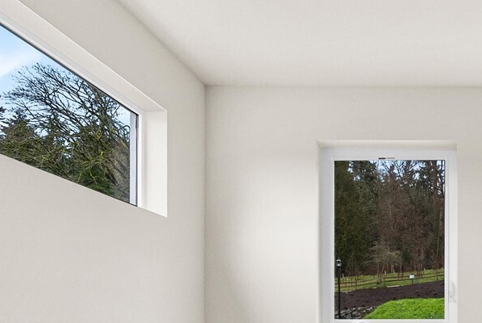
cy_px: 356
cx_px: 459
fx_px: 456
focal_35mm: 34
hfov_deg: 48.1
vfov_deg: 33.8
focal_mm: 12
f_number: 7.1
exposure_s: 1/30
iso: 1000
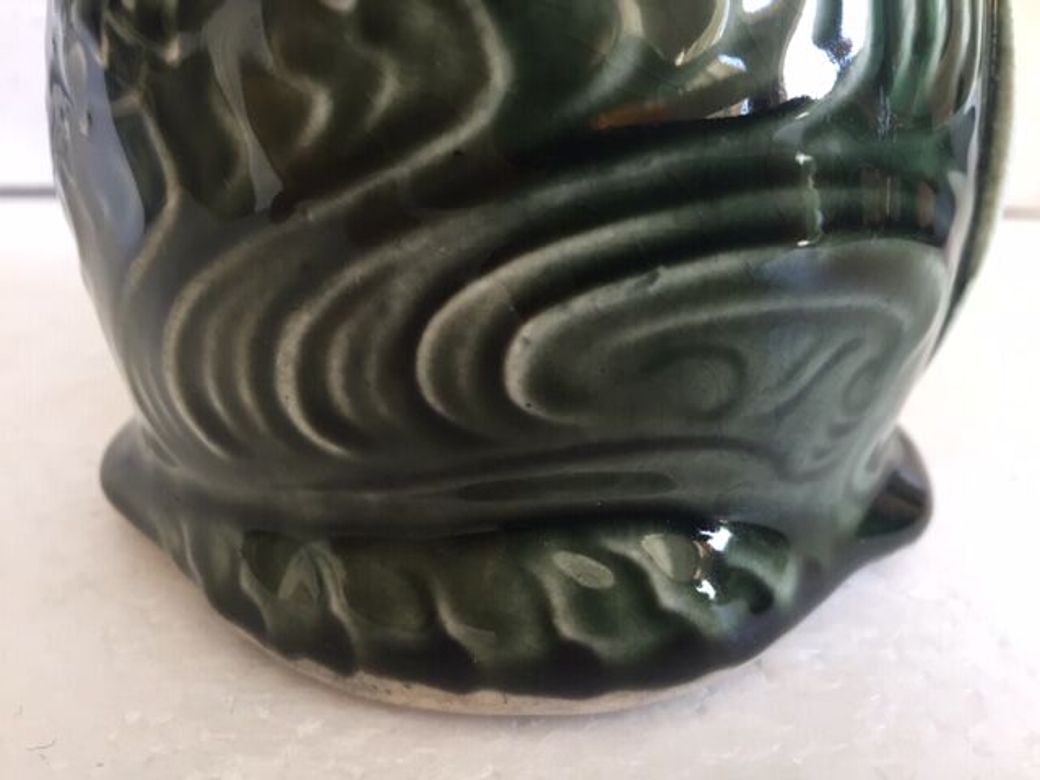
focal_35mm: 29
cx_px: 520
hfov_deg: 61.7
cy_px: 390
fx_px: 871
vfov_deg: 48.2
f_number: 2.2
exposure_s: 1/33
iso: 80
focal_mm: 4.15
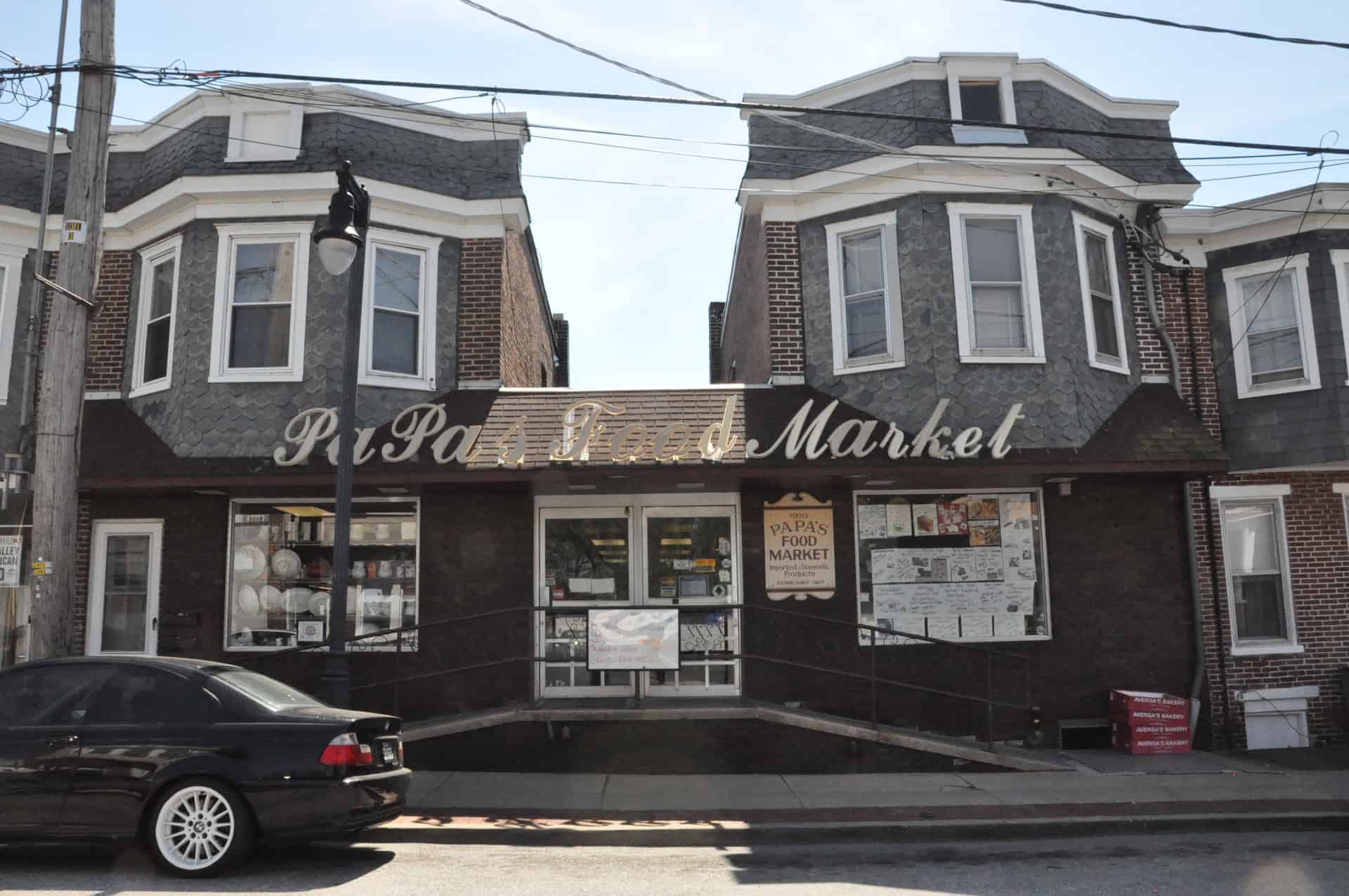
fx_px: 1010
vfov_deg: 47.8
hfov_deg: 67.4
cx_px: 674
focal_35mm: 27
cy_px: 448
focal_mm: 18
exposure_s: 1/1000
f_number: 16
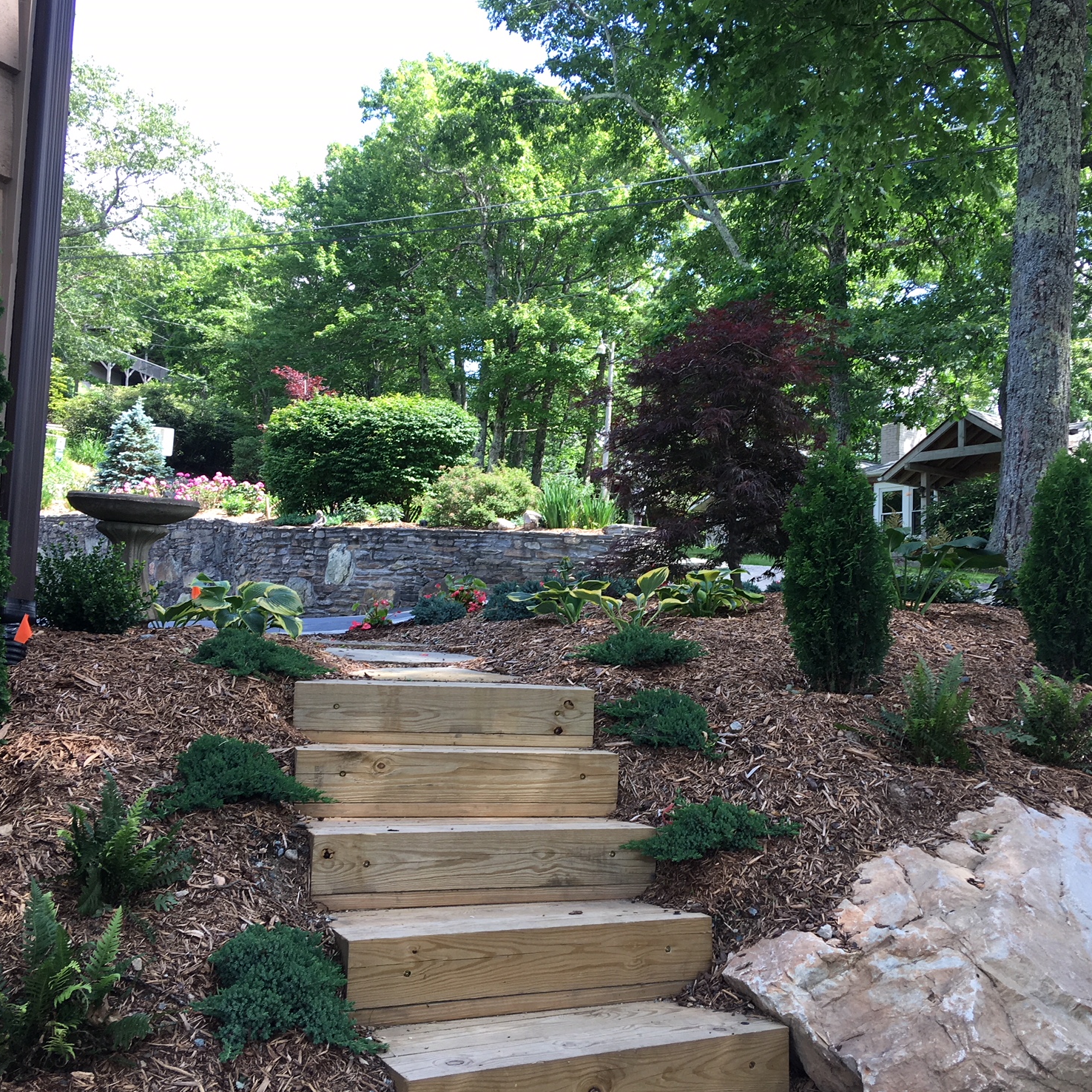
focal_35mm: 35
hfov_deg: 47.2
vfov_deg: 47.2
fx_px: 1249
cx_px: 582
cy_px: 545
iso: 25
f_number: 2.2
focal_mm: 4.15
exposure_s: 1/125
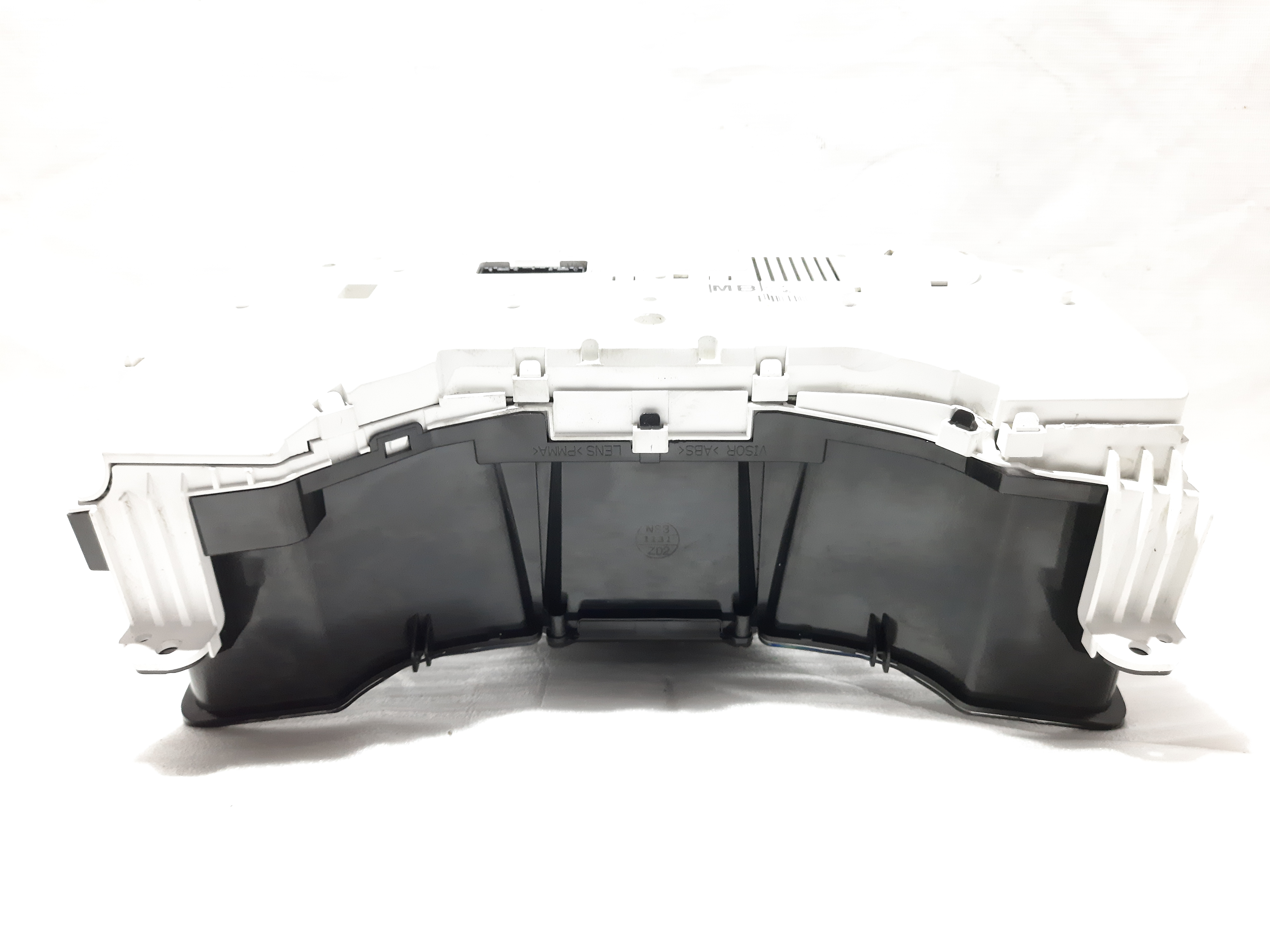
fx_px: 917
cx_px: 635
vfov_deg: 54.9
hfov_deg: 69.4
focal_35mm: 25
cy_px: 476
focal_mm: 4.6
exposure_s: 1/50
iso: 320
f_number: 2
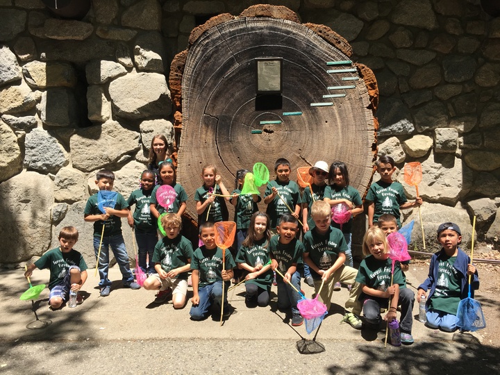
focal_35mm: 29
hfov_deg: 61.7
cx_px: 250
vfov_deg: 48.2
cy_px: 188
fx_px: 419
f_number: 2.2
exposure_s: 1/810
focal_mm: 4.15
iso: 25
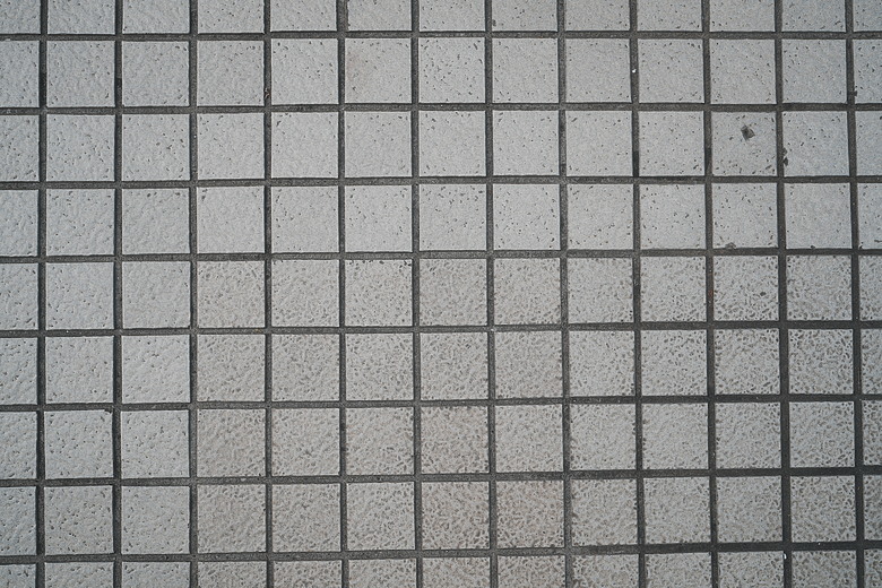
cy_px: 294
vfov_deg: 37.9
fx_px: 857
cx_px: 441
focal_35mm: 35
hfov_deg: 54.4
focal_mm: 35
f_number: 5
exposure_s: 1/40
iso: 160
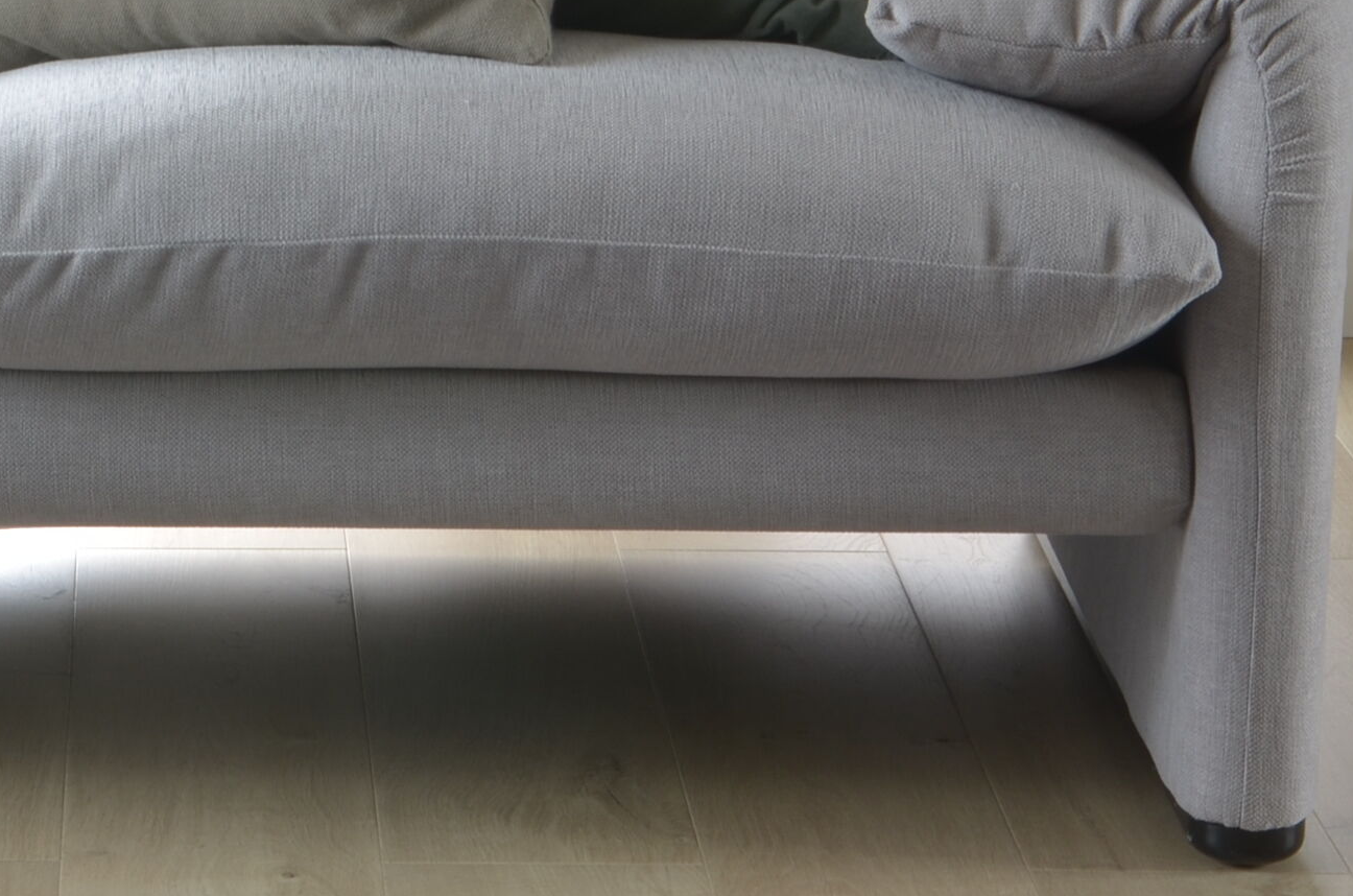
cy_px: 229
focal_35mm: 154
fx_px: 5775
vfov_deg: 8.9
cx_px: 3
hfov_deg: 13.2
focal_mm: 36
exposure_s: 2
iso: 100
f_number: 16
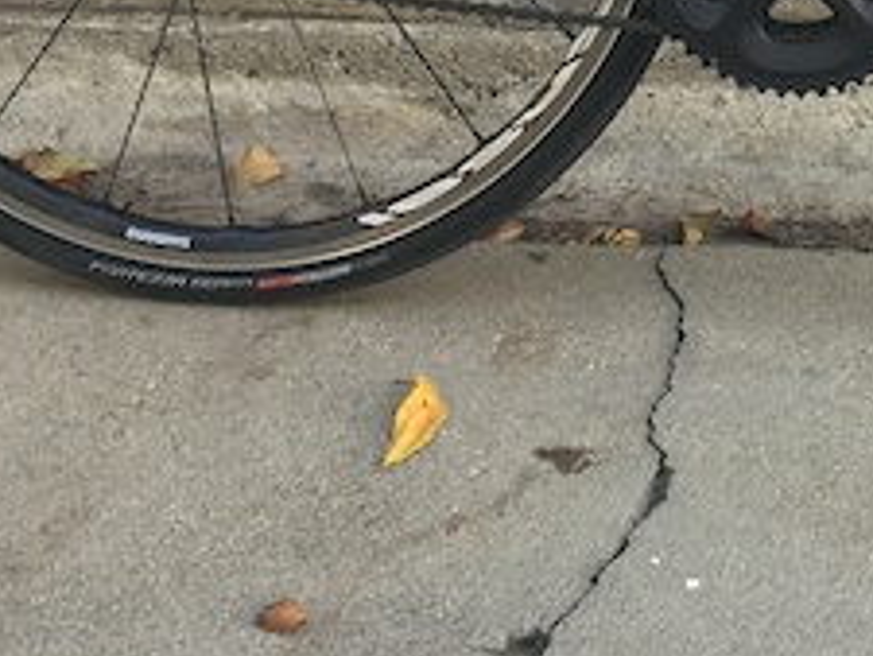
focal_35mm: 103
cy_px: -439
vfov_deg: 13.3
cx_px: 1020
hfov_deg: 18.2
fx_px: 2599
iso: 32
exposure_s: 1/120
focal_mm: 4.15
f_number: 2.2
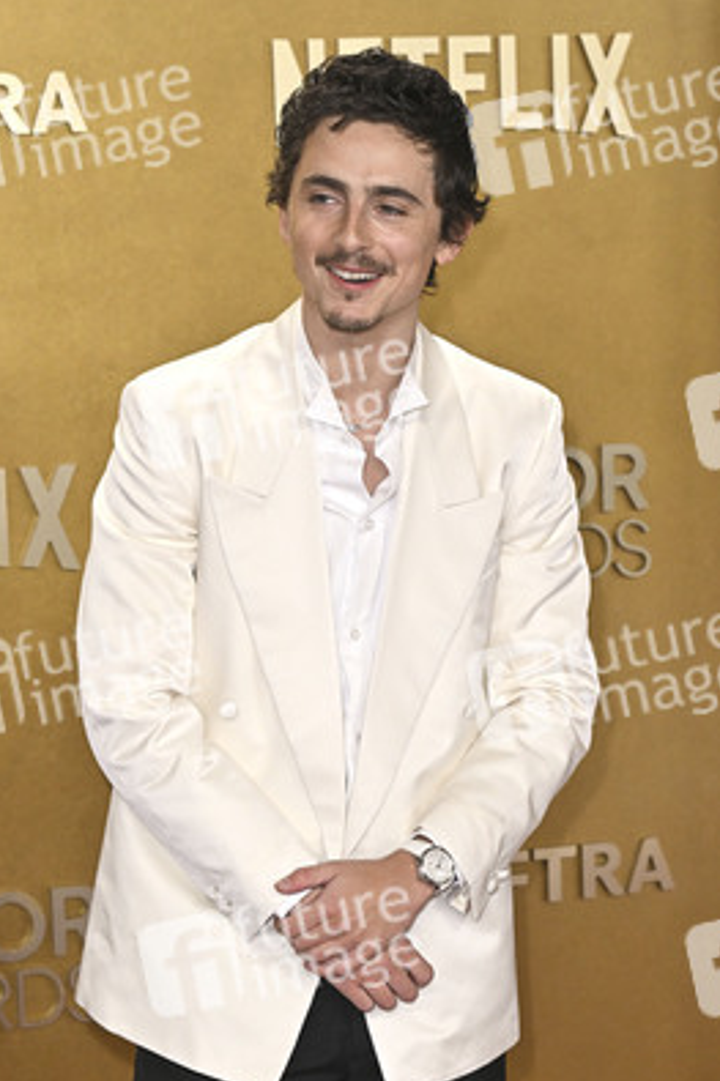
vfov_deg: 24.8
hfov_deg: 16.6
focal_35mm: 82
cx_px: 359
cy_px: 542
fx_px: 2462
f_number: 6.3
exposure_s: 1/320
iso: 2500
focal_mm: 81
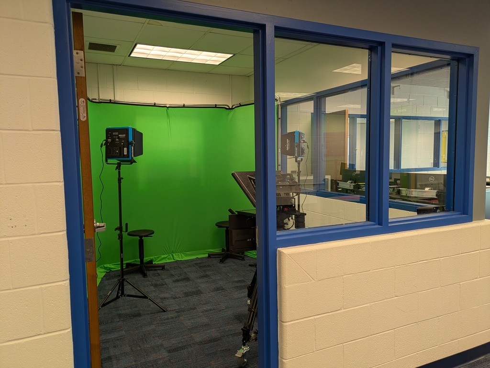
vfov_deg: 54.9
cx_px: 245
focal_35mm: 25
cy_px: 184
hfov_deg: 69.4
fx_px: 354
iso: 97
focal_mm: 5.43
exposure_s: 1/60
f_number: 1.89
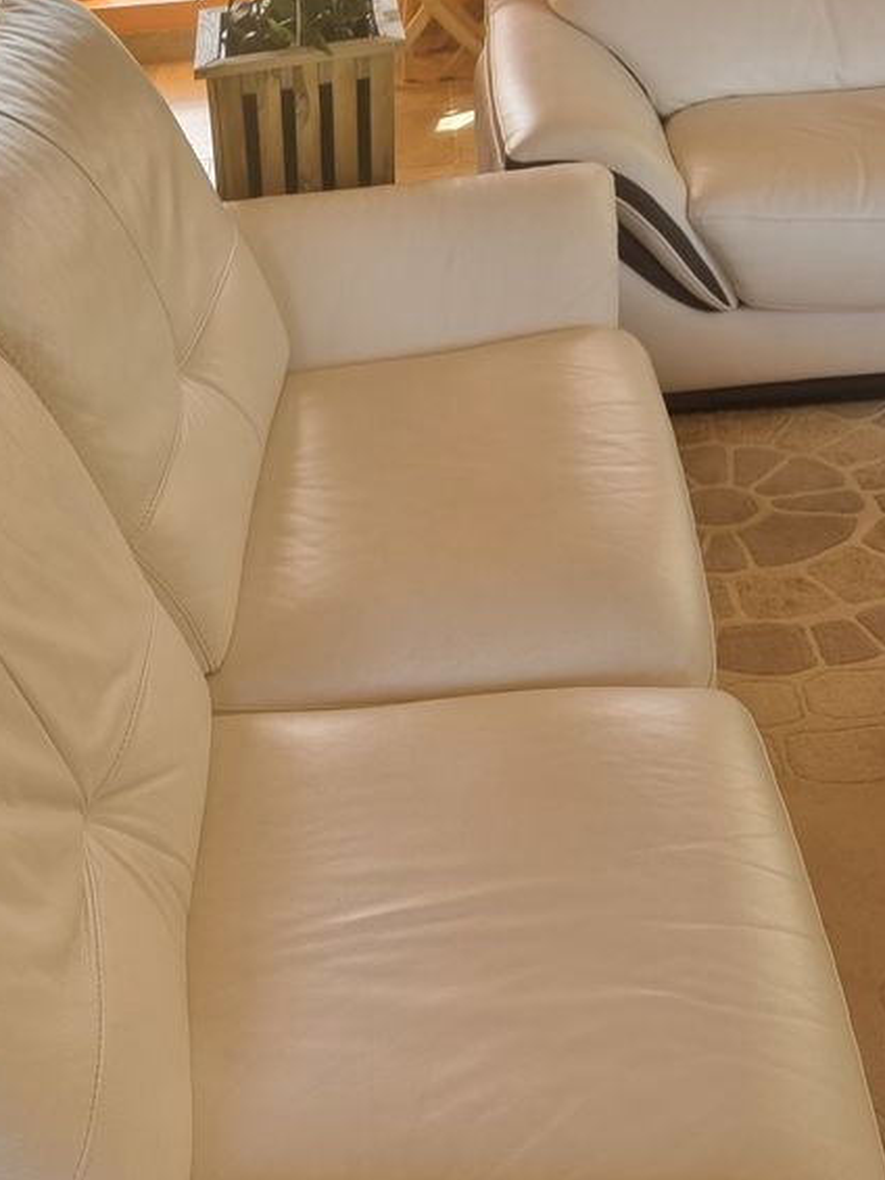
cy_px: 990
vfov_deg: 39.2
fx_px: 1567
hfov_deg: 30.6
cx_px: 154
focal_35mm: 46
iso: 80
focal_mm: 5.4
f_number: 1.8
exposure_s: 1/100
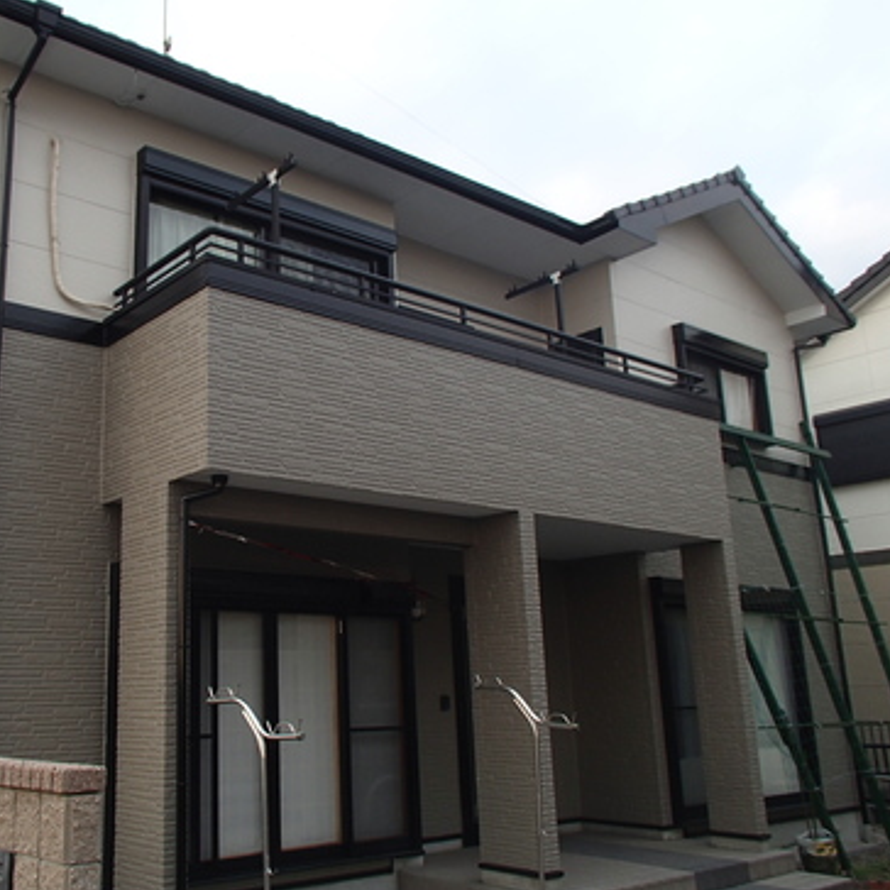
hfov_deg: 47.6
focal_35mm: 34
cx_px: 296
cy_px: 454
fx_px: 989
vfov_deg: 48.4
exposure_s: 1/80
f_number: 3.9
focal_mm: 5
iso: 100
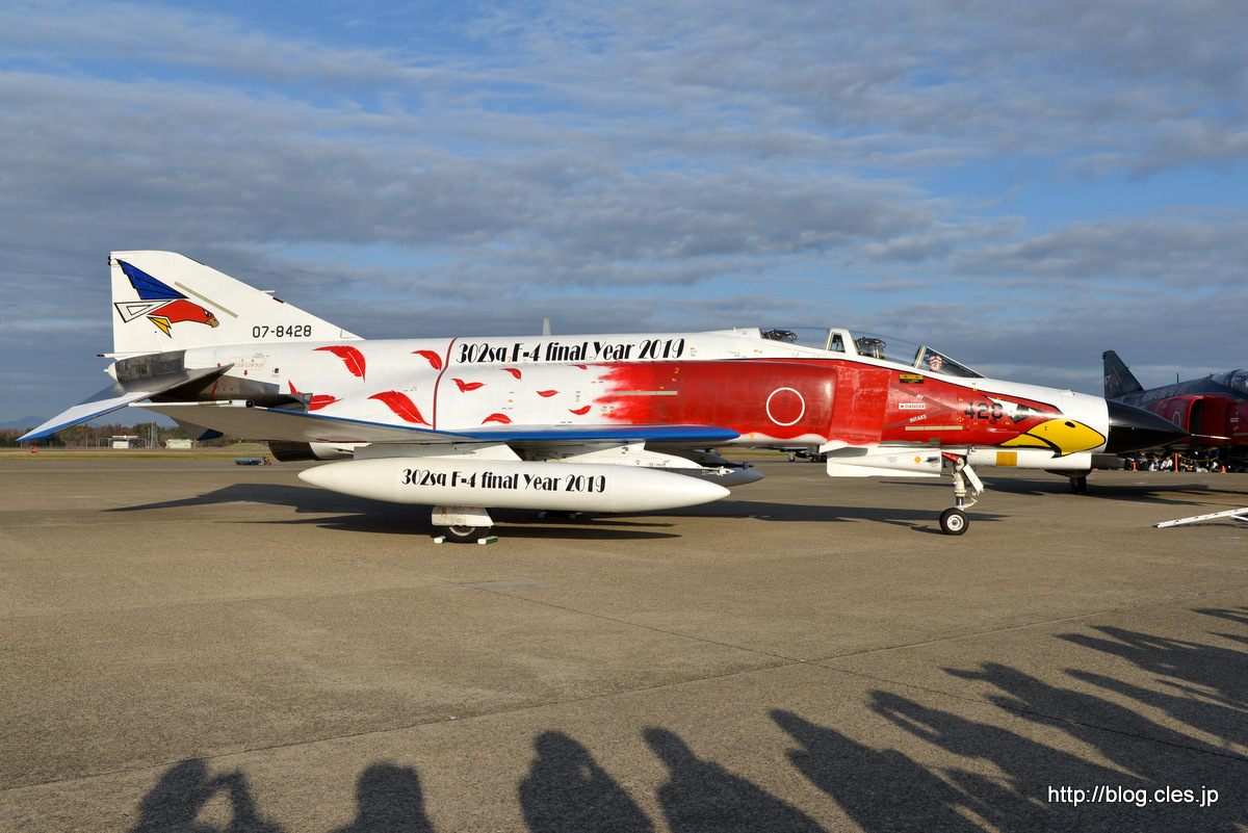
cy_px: 416
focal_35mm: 29
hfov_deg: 63.6
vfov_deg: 45.0
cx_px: 624
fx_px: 1006
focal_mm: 29
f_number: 11
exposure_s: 1/320
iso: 125
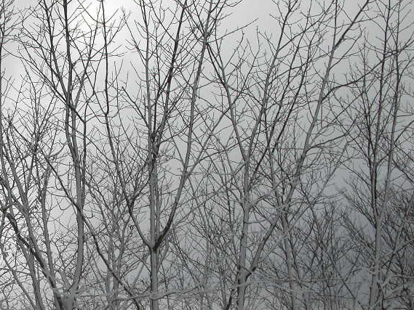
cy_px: 242
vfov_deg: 23.0
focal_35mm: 63
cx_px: 66
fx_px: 754
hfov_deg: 29.8
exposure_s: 1/402
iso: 100
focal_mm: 8.9
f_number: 6.3
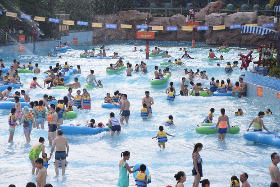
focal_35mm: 135
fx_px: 1050
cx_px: 107
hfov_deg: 15.2
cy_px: 73
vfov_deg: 10.2
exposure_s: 1/500
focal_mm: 70
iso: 400
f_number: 5.6
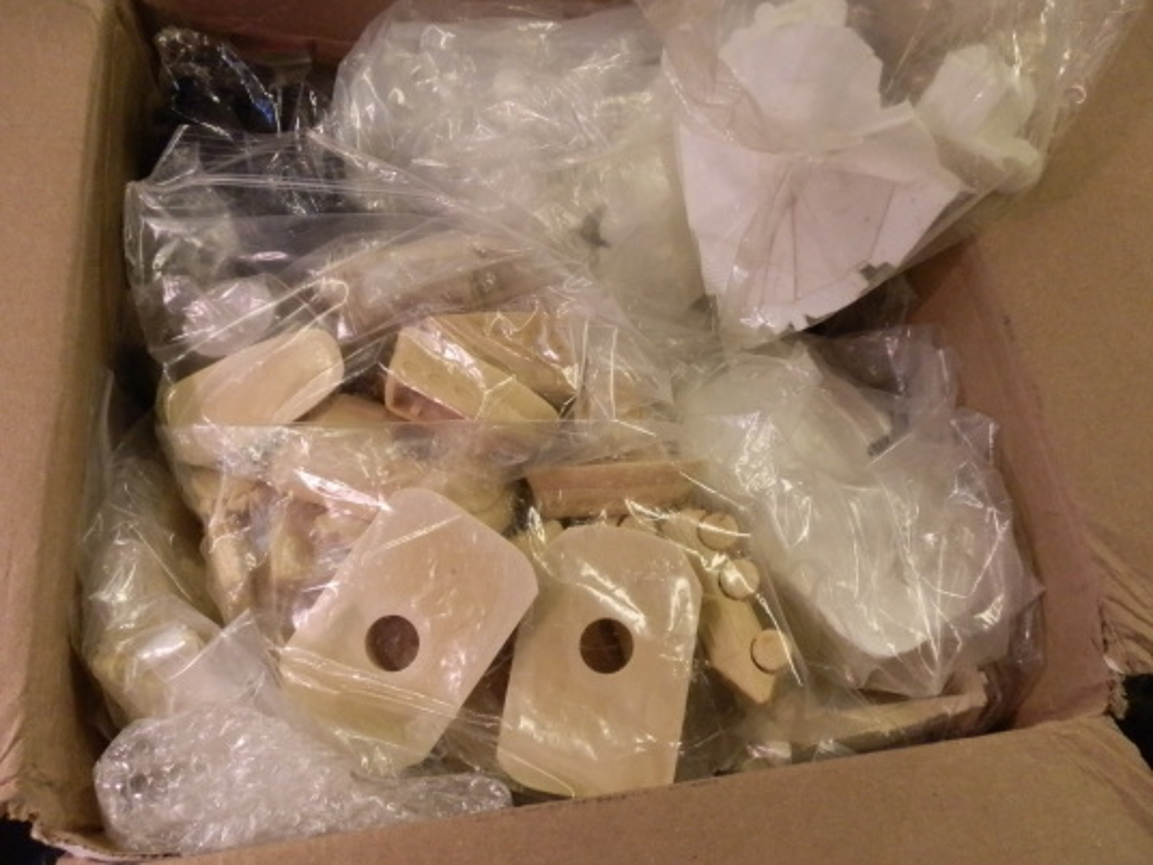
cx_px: 576
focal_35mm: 28
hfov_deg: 63.4
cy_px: 432
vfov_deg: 49.7
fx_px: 933
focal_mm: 5
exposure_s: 1/80
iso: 400
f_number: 3.1
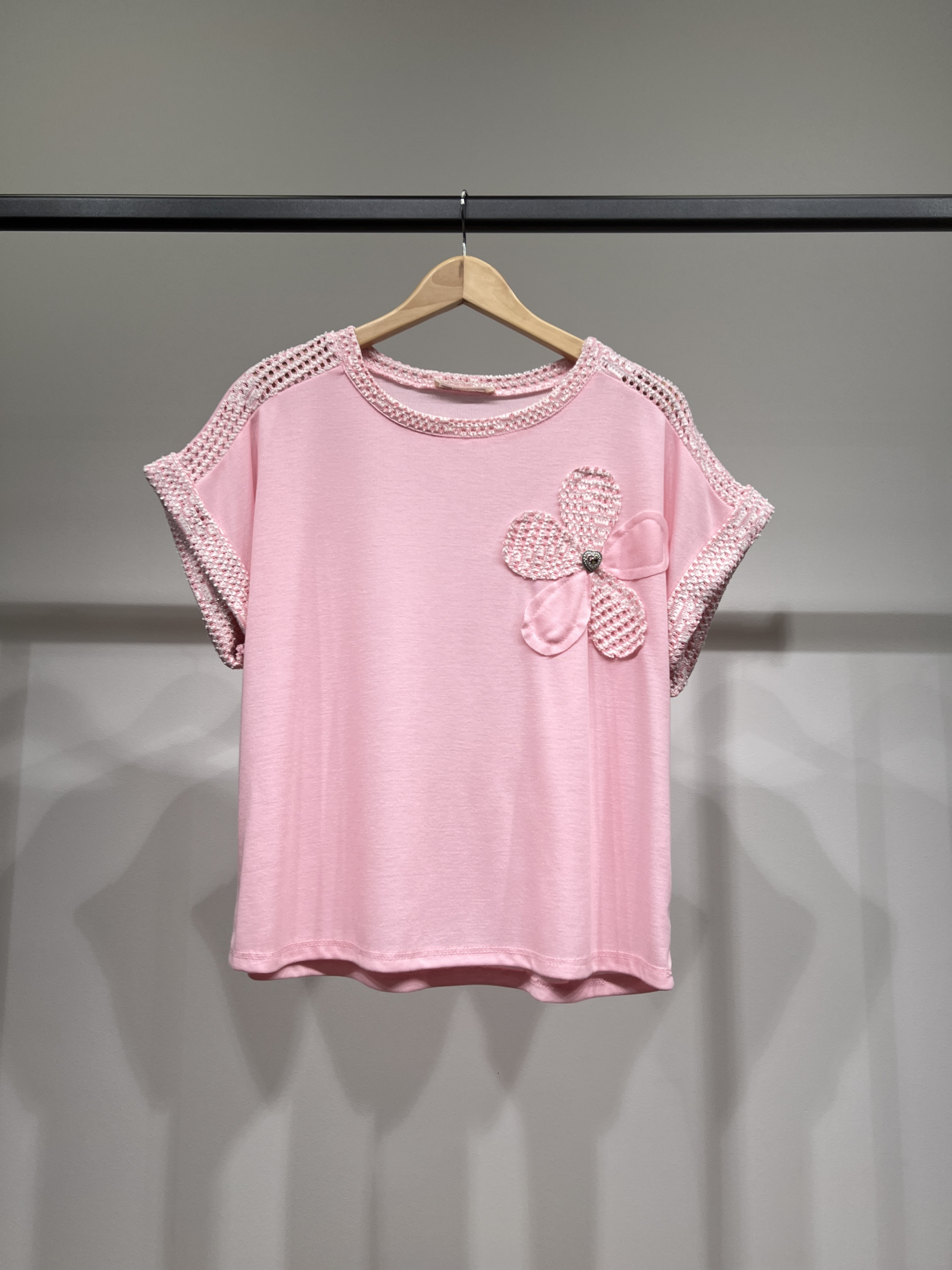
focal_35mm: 26
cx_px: 476
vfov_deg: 67.3
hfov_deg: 53.1
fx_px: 953
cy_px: 635
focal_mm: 5.7
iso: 50
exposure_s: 1/840
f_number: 1.5
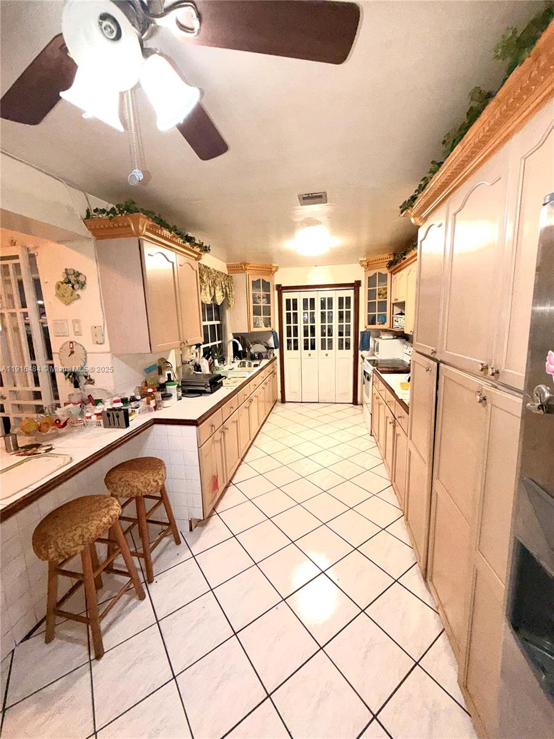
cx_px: 277
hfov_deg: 85.7
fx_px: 299
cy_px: 370
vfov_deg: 102.1
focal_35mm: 14
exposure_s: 1/60
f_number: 2.2
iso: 50
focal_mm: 2.22
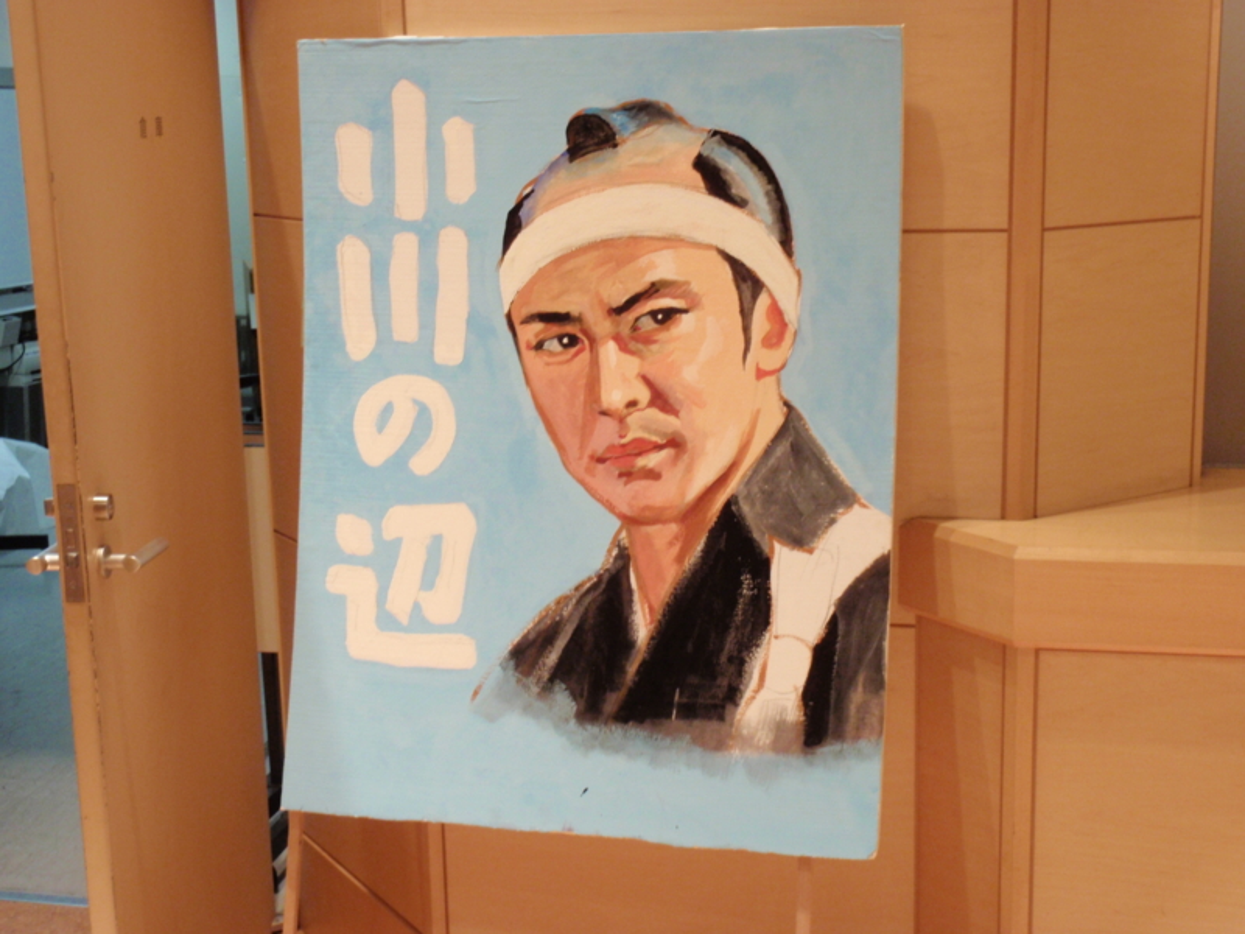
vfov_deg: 30.3
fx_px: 1726
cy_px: 467
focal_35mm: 48
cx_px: 622
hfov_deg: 39.7
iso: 200
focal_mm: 8.69
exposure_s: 1/20
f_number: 4.2
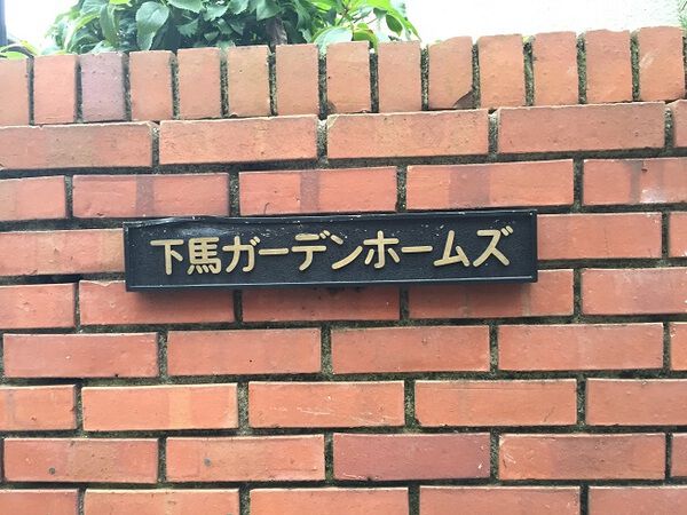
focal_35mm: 29
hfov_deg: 61.7
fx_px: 576
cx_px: 344
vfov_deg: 48.2
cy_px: 258
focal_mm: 4.15
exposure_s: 1/30
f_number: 2.2
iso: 40
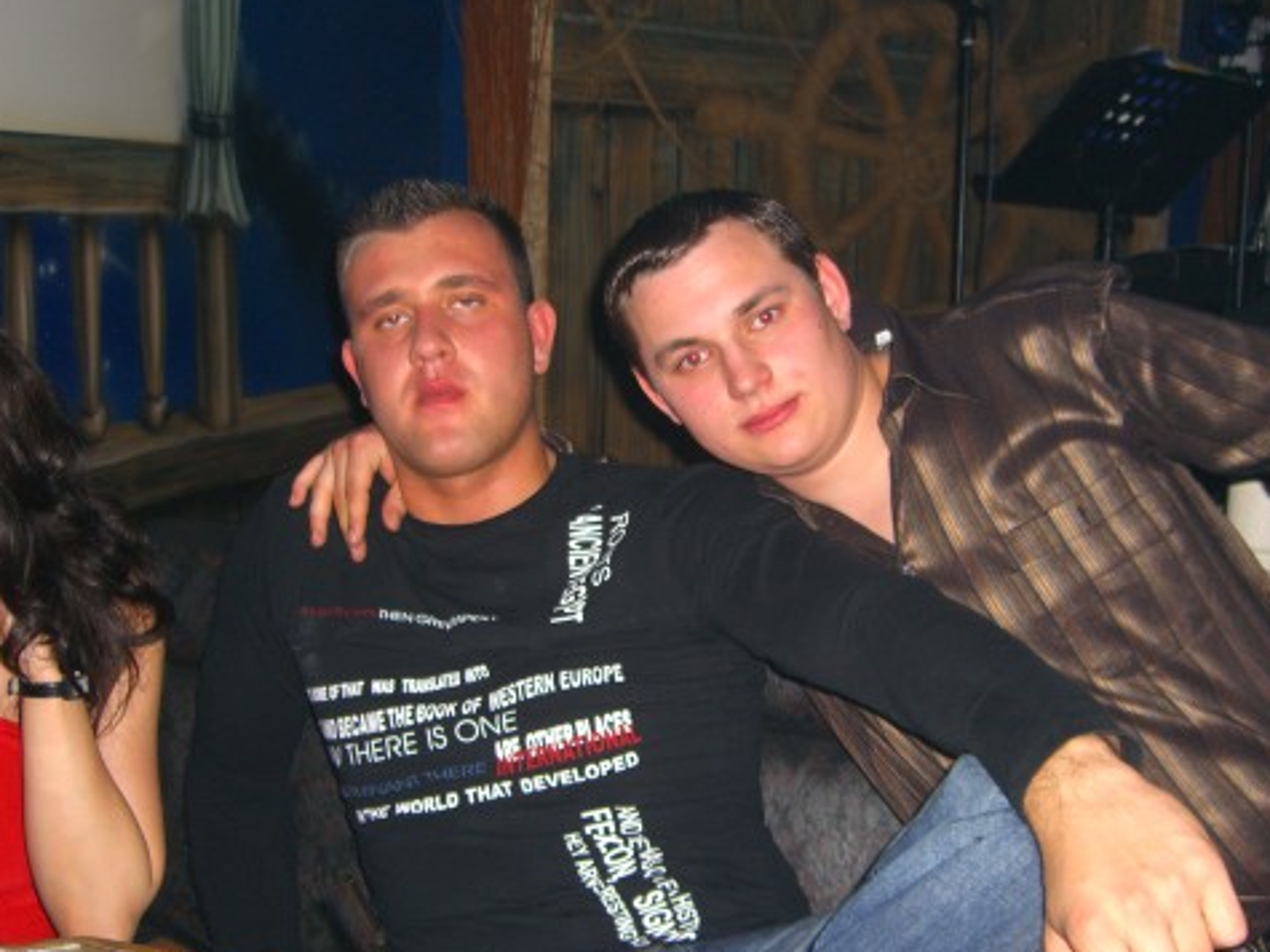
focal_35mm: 48
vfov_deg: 30.2
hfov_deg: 39.6
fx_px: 1761
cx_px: 698
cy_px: 546
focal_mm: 7.9
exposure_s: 1/60
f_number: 2.8
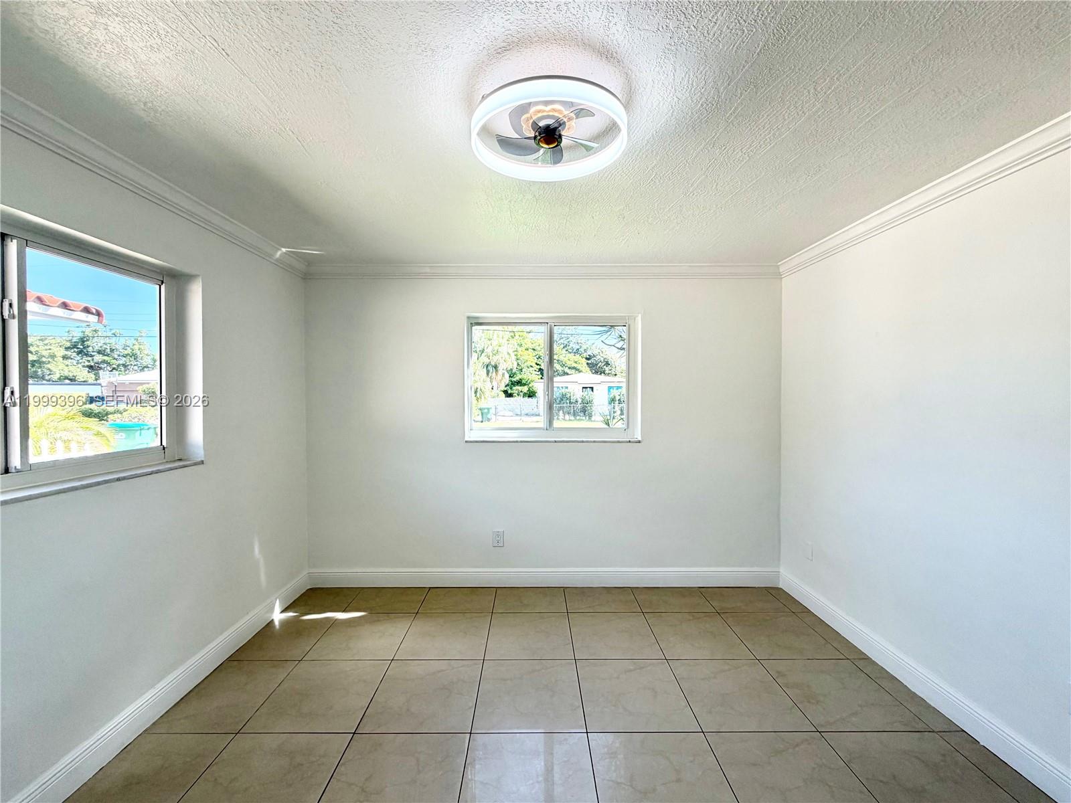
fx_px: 433
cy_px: 402
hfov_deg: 102.1
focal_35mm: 14
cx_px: 536
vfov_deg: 85.7
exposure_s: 1/121
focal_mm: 2.22
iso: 50
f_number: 2.2
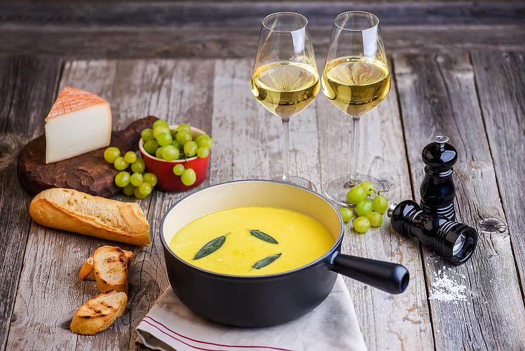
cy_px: 176
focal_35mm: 105
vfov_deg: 13.1
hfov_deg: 19.4
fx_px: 1532
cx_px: 262
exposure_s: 1/80
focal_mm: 105
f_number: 5
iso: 200
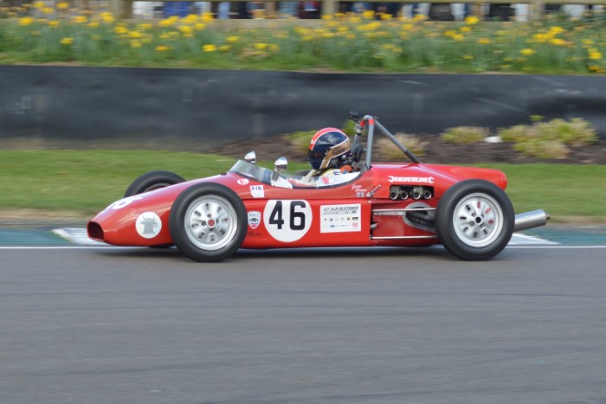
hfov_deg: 19.5
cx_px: 303
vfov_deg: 13.0
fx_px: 1768
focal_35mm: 105
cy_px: 202
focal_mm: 70
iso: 400
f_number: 7.1
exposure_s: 1/400
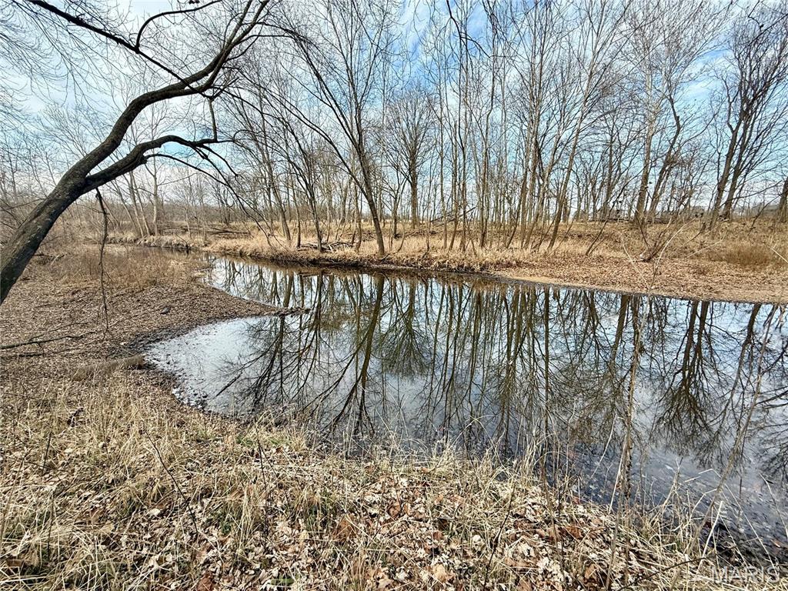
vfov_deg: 85.7
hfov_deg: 102.1
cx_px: 394
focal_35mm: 14
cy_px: 296
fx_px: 319
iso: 64
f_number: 2.2
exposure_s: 1/439
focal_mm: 2.22
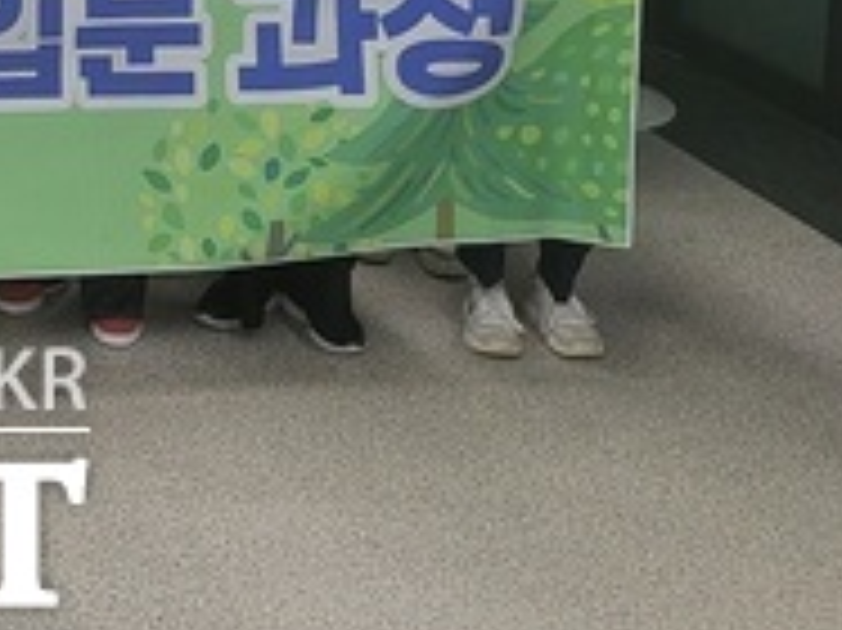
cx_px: -410
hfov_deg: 21.4
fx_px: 1872
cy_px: -324
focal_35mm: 77
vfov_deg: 17.2
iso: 160
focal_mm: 5
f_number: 1.8
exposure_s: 1/120
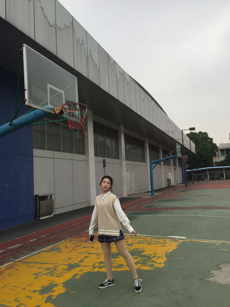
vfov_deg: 61.7
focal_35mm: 29
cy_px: 154
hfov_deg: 48.2
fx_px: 257
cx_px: 115
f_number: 2.2
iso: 32
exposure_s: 1/1464
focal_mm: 4.15
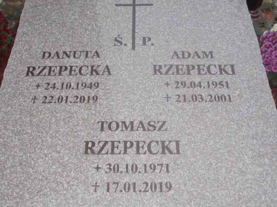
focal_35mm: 34
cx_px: 138
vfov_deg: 41.8
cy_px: 104
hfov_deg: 54.0
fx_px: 272
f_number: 4
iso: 100
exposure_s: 1/60
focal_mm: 6.1
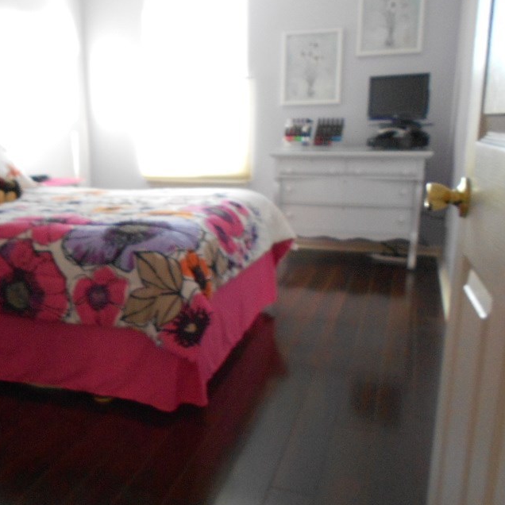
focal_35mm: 37
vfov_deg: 44.8
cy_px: 283
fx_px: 611
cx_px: 150
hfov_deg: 44.0
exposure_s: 1/30
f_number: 3.2
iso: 400
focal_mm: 4.6
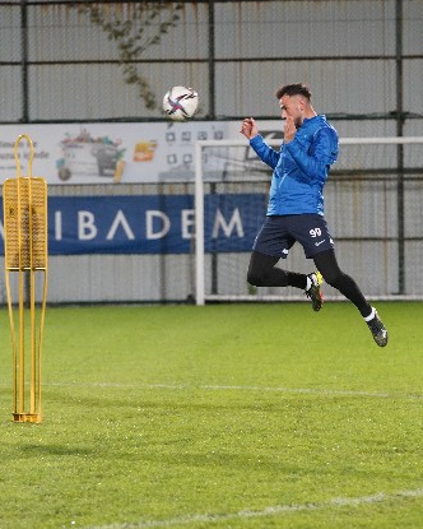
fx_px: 3912
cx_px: 224
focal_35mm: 250
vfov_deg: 7.7
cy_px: 266
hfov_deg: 6.2
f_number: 4
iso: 4000
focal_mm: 165
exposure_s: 1/200
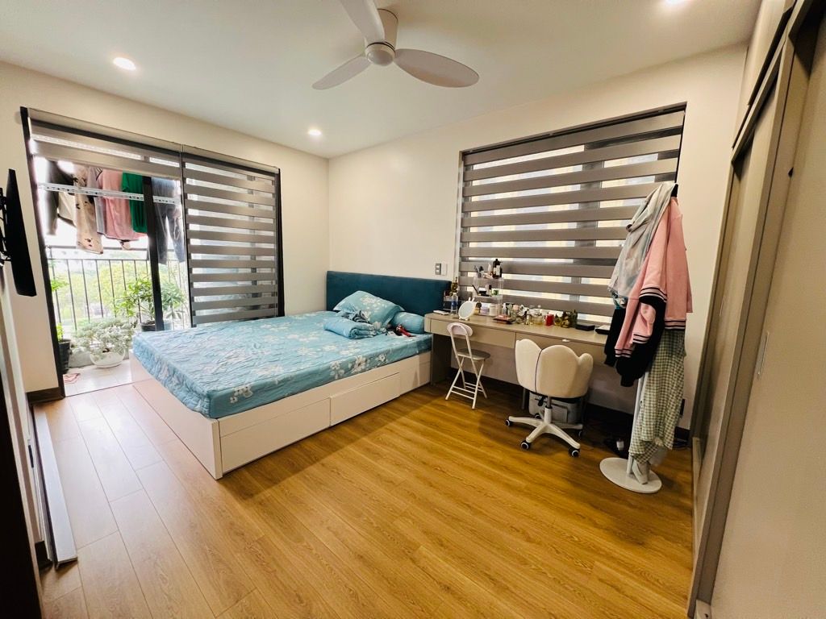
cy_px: 310
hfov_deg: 106.2
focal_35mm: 13
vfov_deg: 89.9
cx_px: 413
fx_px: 310
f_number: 1.8
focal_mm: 1.57
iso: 200
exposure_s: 1/100
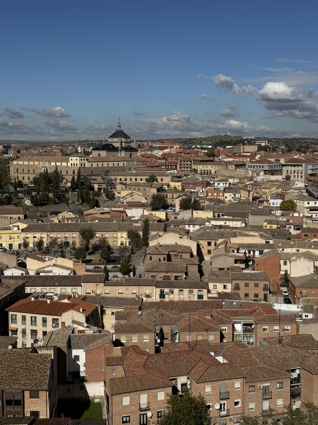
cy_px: 212
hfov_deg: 30.3
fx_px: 588
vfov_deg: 39.7
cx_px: 159
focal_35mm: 48
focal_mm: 6.76
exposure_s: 1/12500
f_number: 1.78
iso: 64
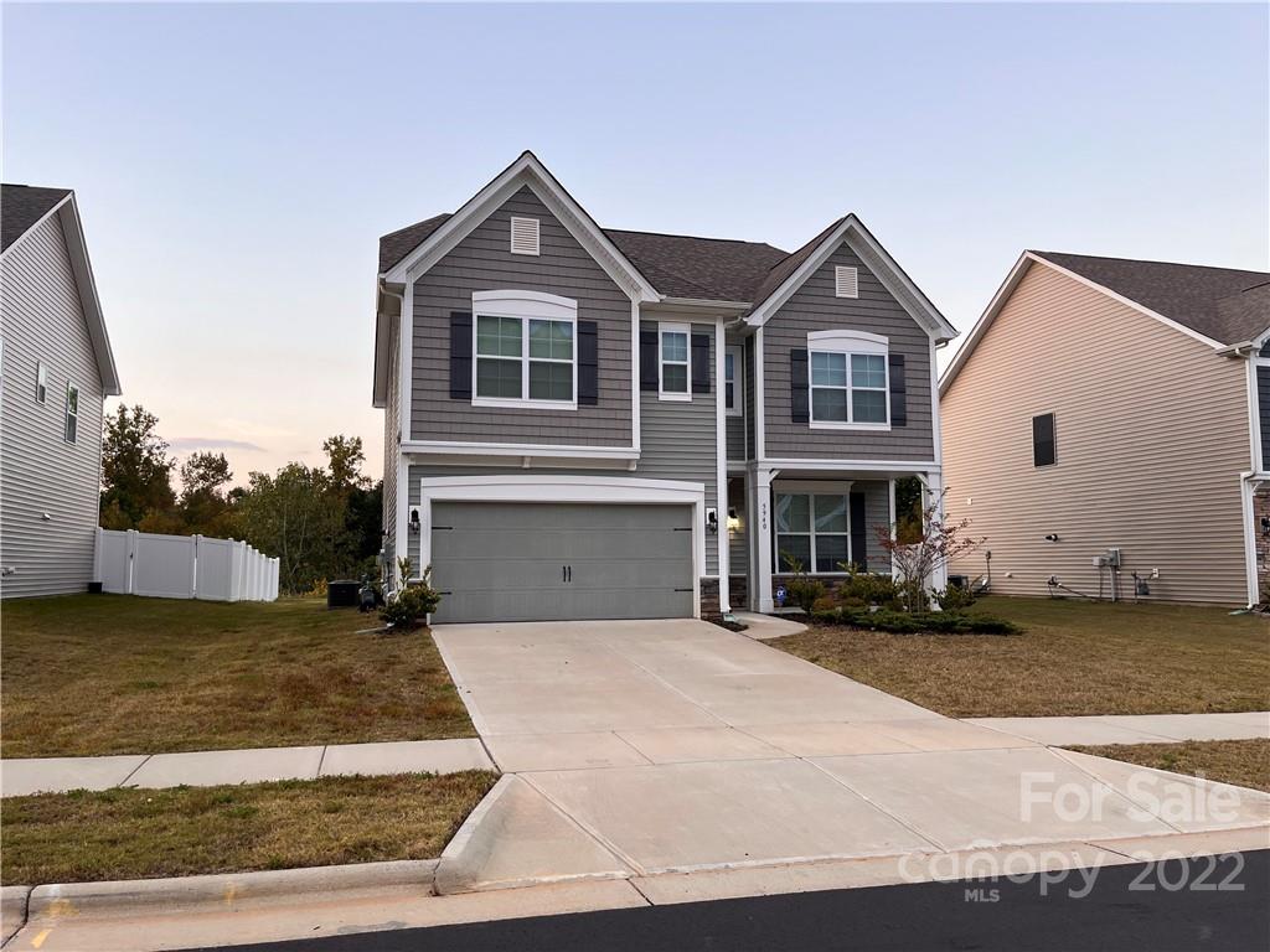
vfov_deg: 53.1
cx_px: 635
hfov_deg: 67.3
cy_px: 476
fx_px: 954
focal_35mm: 26
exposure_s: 1/121
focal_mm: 5.1
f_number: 1.6
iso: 40
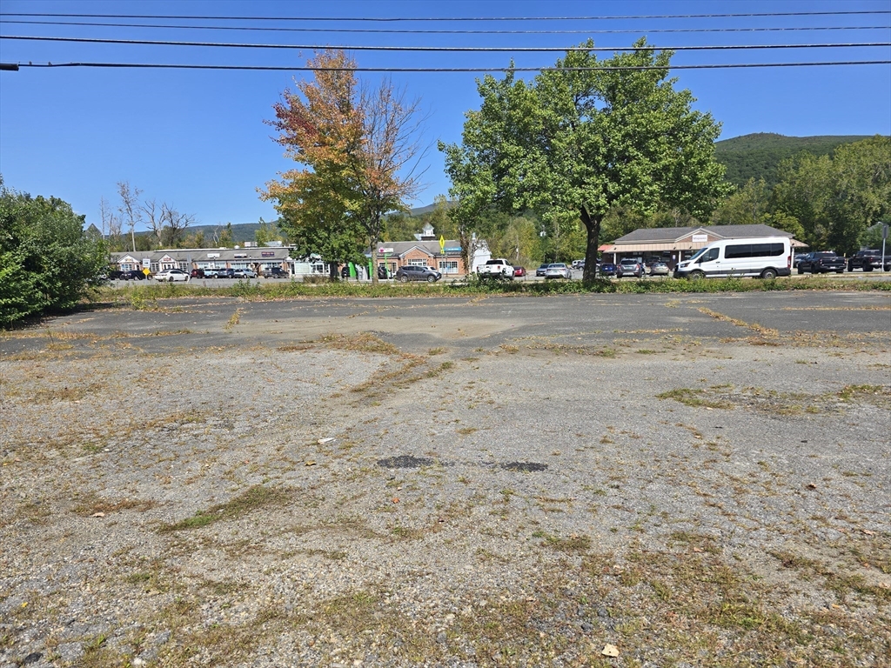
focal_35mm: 23
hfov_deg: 73.9
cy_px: 334
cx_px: 446
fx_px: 592
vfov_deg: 58.9
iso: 12
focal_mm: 6.3
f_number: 1.7
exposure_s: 1/878
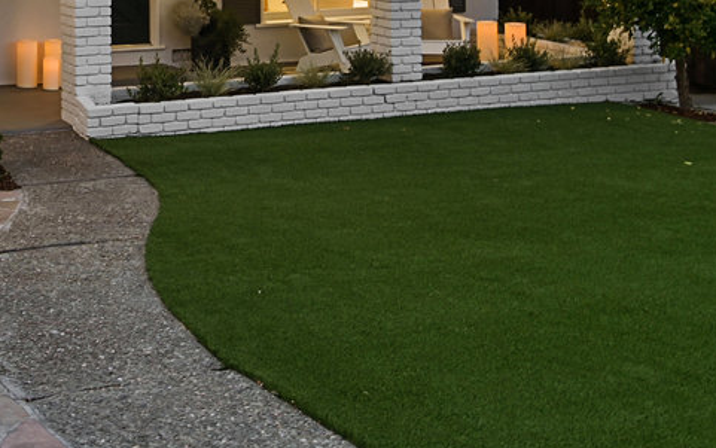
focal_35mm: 61
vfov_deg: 19.7
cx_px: -25
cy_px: -121
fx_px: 1191
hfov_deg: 30.7
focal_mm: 24
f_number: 11
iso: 400
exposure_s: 1/4
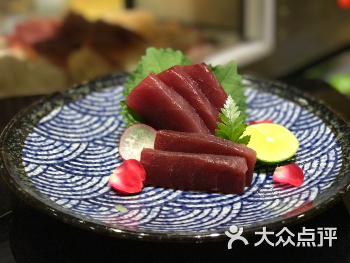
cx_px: 175
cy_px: 132
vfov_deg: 25.7
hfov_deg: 33.8
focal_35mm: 57
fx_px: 576
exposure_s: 1/50
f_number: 2.8
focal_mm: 6.6
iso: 500
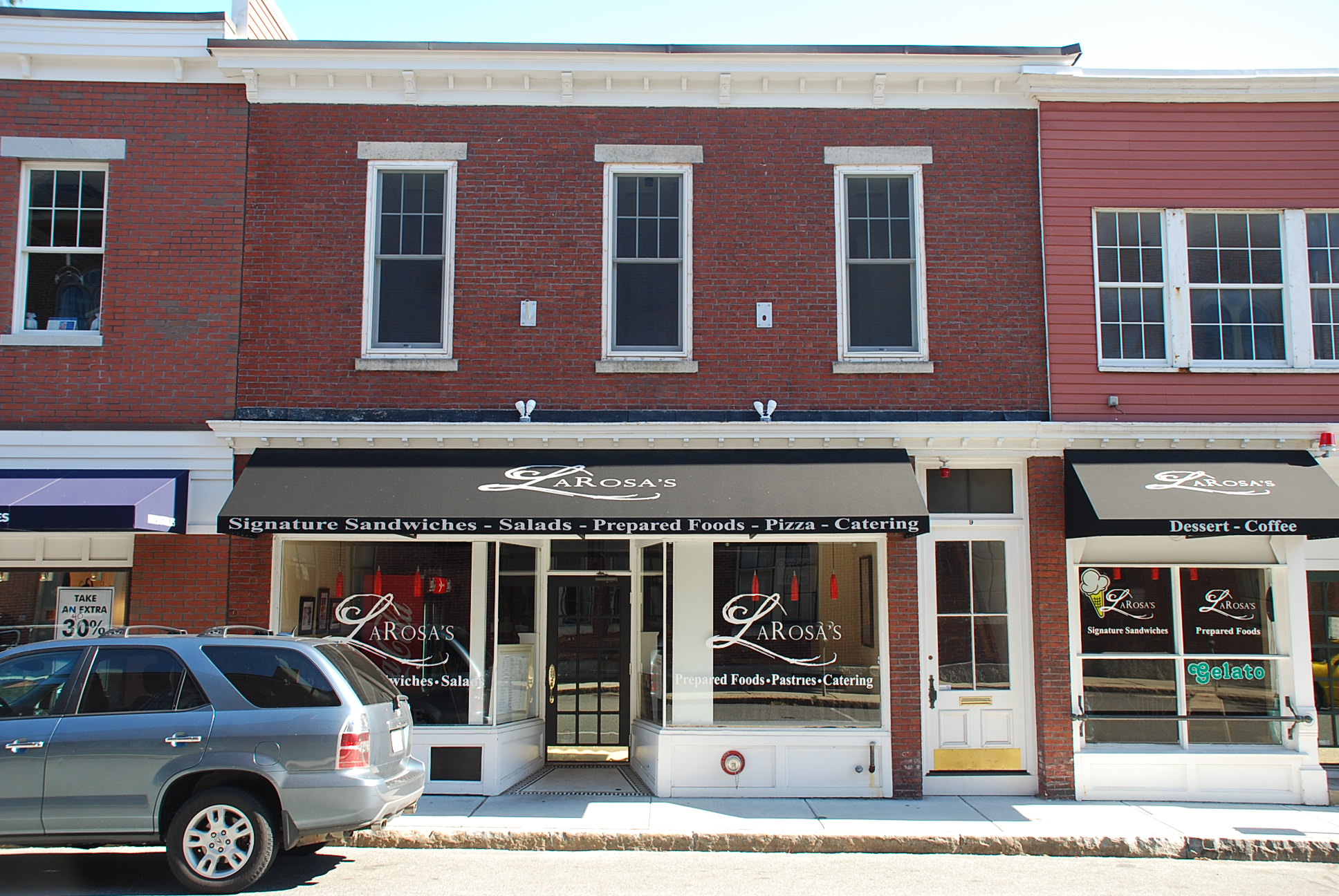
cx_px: 670
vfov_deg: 40.1
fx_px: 1229
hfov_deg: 57.2
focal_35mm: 33
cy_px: 448
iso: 180
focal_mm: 22
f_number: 5.6
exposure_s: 1/125
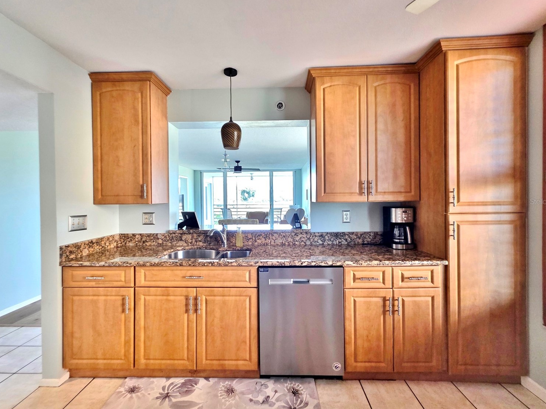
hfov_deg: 102.1
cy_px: 201
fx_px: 221
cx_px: 271
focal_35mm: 14
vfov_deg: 85.7
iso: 320
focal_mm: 2.2
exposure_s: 1/60
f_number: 1.9
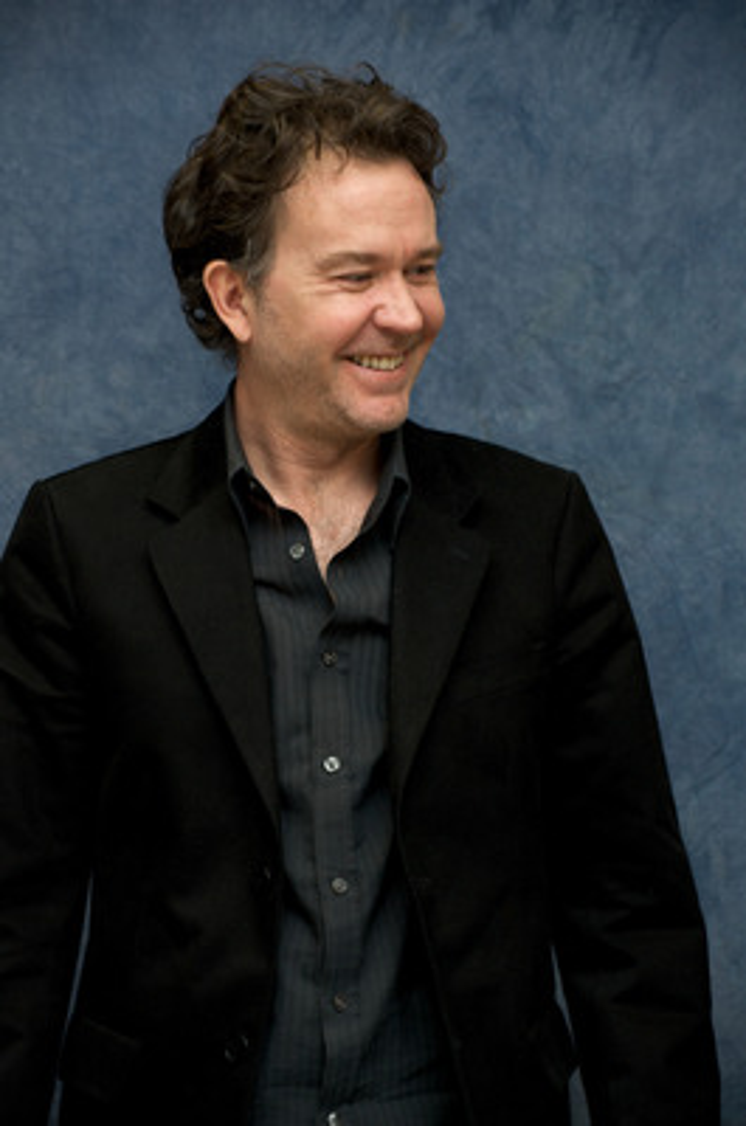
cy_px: 563
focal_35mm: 110
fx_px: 3434
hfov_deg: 12.4
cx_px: 373
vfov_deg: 18.6
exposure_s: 1/60
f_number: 6.3
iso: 400
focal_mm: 110
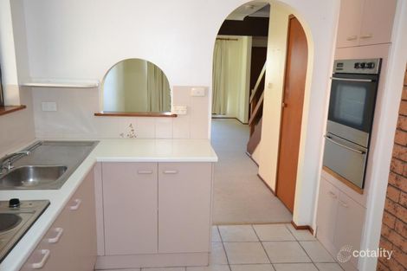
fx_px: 339
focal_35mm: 30
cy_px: 136
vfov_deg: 43.6
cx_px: 204
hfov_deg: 61.9
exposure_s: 1/60
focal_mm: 20
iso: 1800
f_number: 5.6
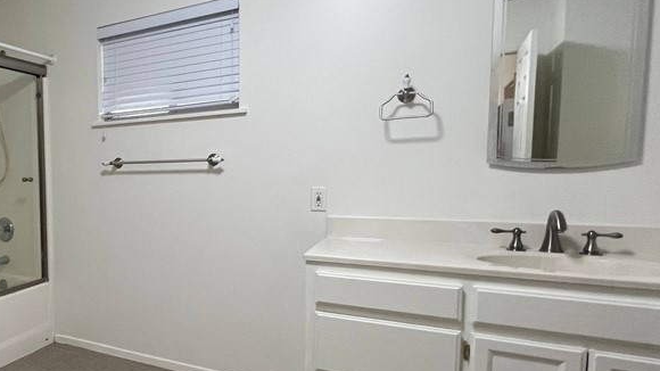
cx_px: 97
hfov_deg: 64.6
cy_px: 213
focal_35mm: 25
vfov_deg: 45.8
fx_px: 437
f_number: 1.8
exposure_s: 1/60
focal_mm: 1.57
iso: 250
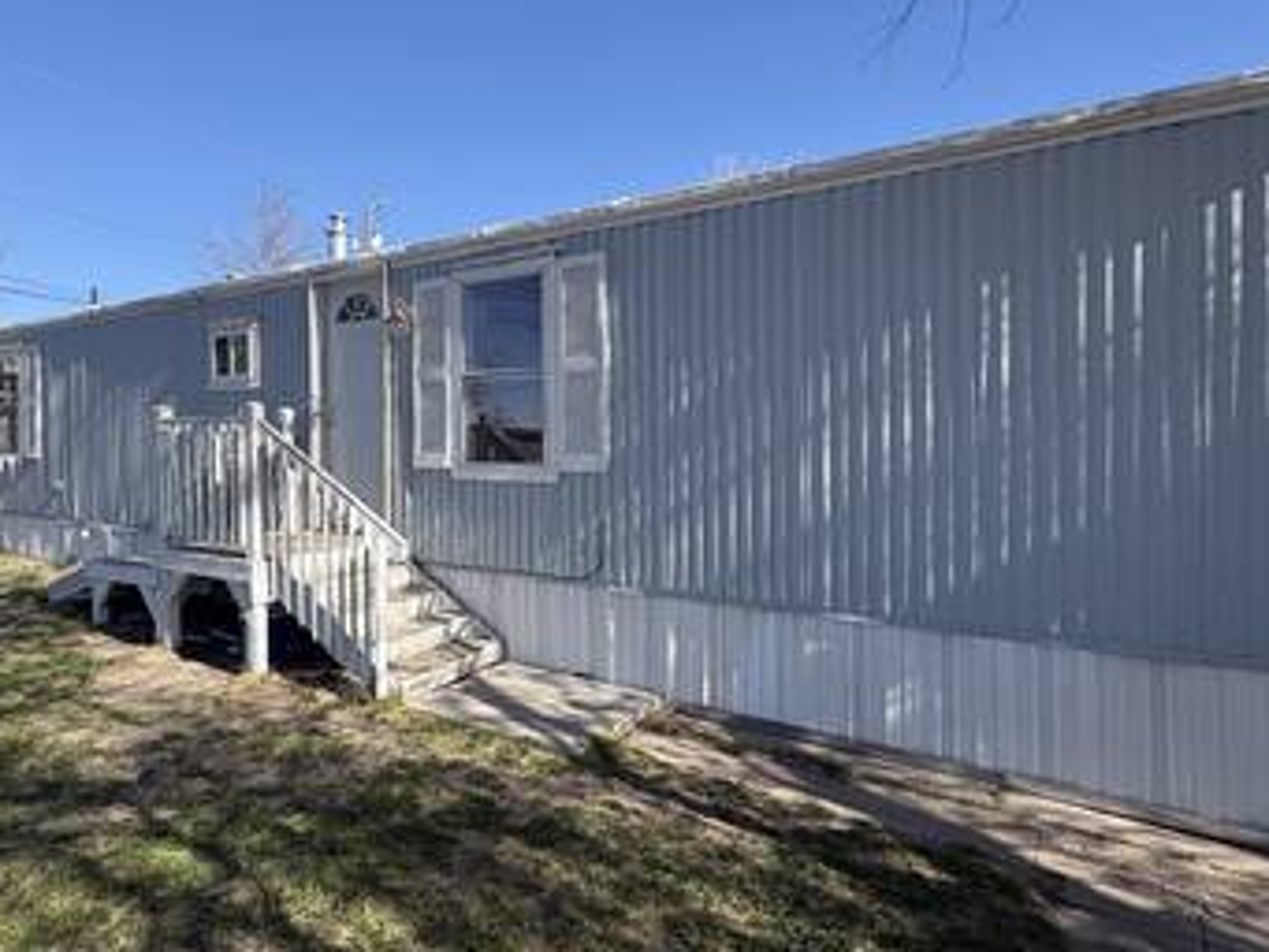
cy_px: 446
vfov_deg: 63.4
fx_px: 770
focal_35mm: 21
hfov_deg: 78.8
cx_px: 584
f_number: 2.2
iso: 40
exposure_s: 1/980
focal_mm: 2.22
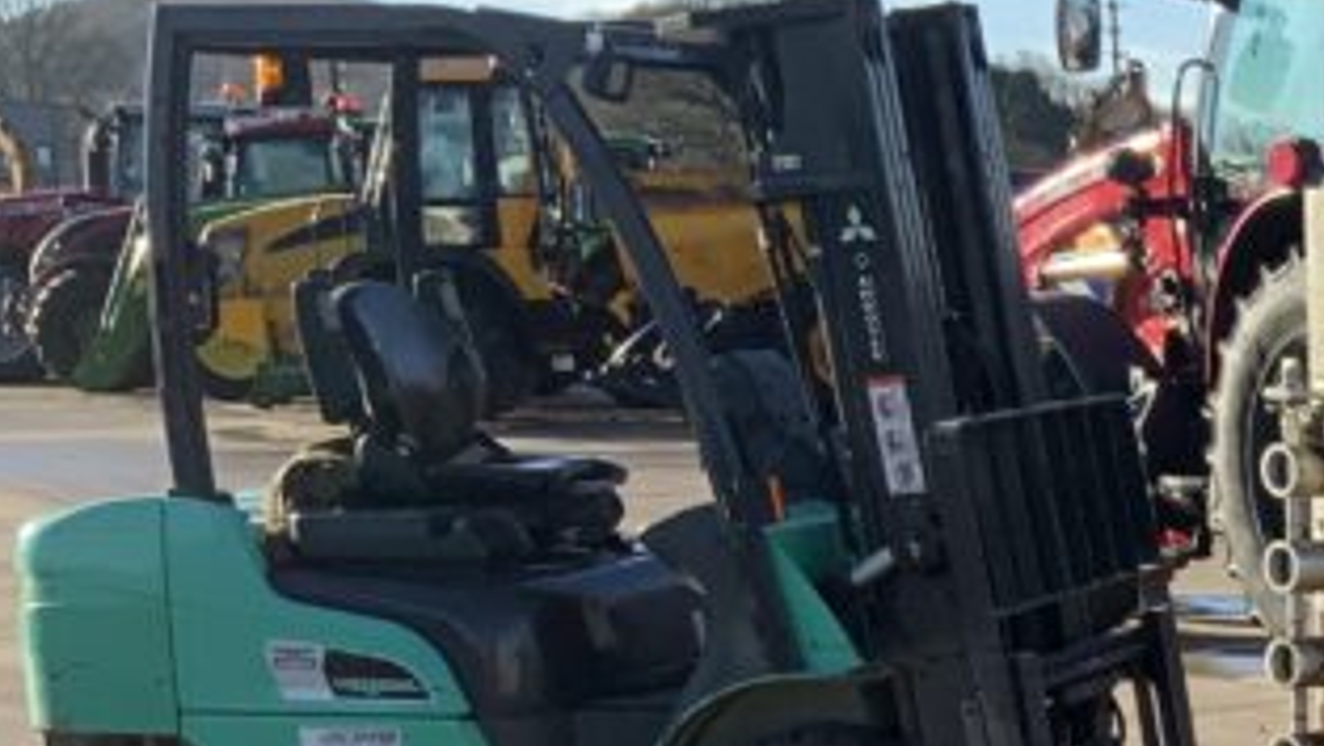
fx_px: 3618
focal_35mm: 103
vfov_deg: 11.2
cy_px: 1231
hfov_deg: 18.4
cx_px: 1999
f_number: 1.8
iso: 16
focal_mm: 3
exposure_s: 1/978
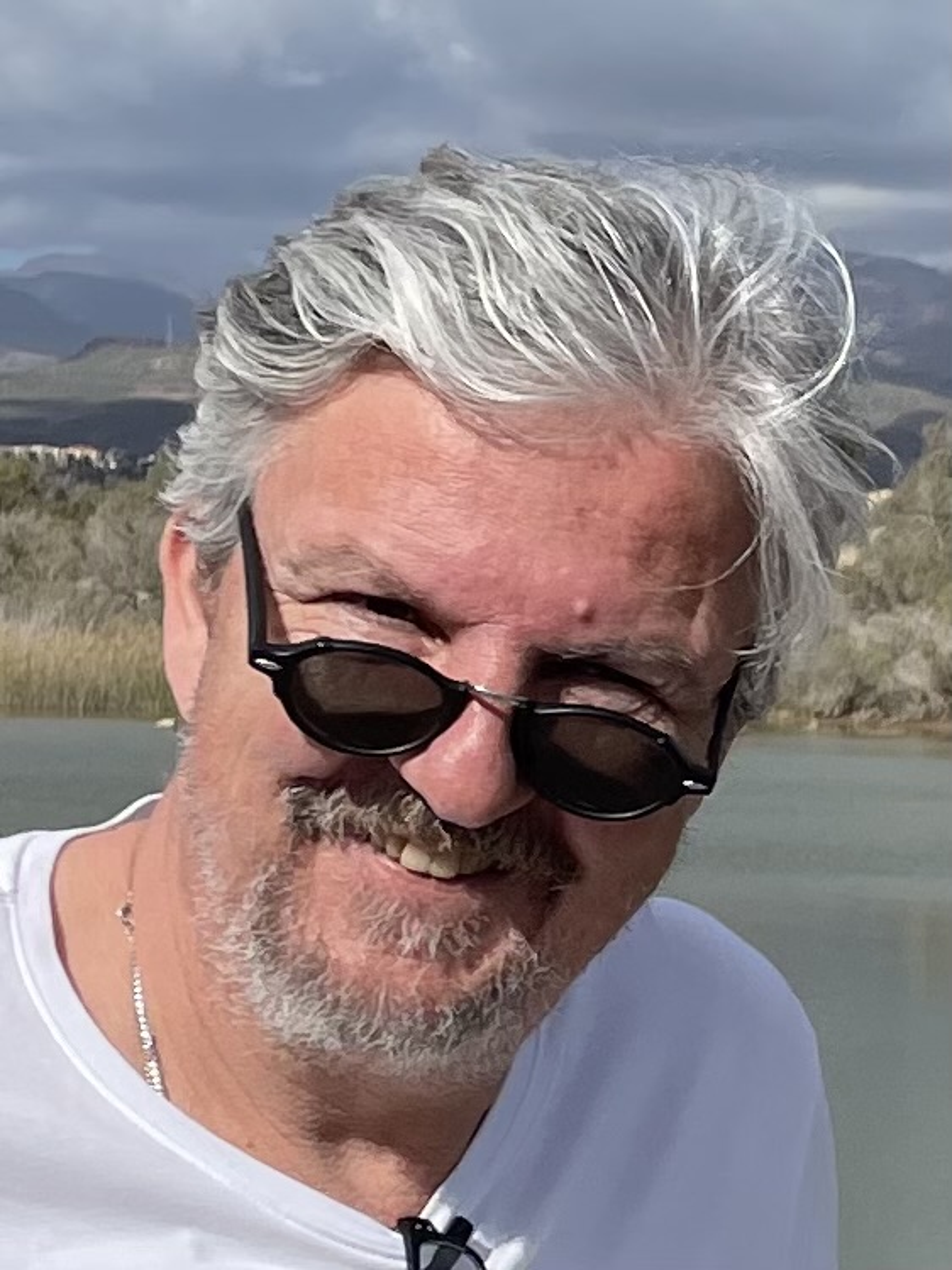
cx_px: 476
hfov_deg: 53.0
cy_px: 635
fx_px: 954
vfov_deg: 67.3
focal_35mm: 26
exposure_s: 1/6494
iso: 32
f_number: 1.6
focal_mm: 4.2
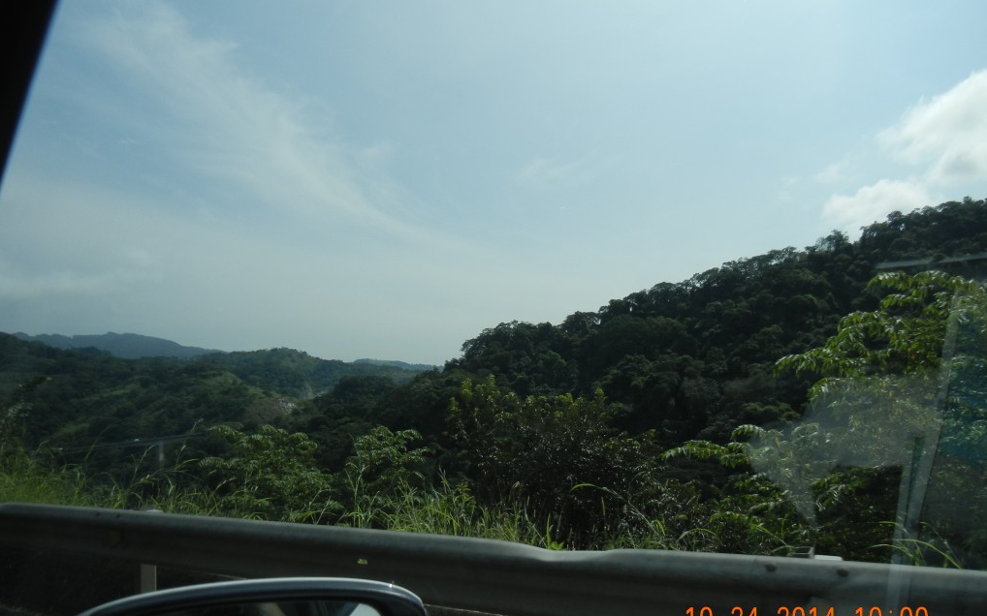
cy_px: 324
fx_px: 861
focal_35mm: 32
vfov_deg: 39.4
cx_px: 493
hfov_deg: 59.7
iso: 160
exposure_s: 1/713
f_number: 7
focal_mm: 5.4
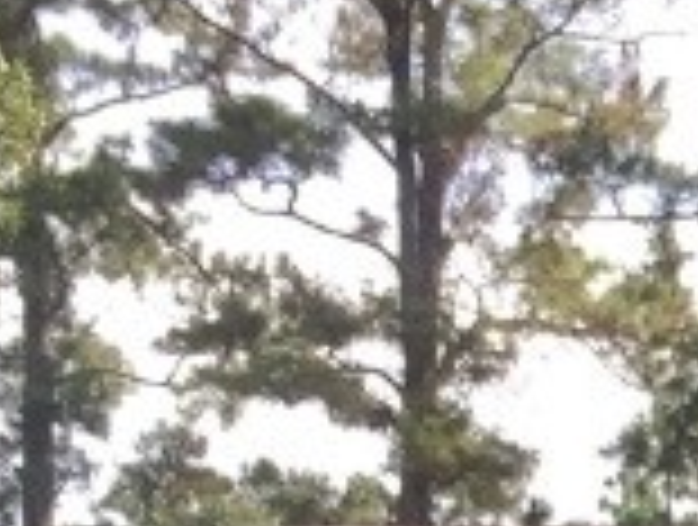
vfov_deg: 7.3
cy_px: 1299
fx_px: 3860
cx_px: 1455
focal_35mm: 191
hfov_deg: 9.6
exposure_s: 1/573
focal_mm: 4.15
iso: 32
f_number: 2.2
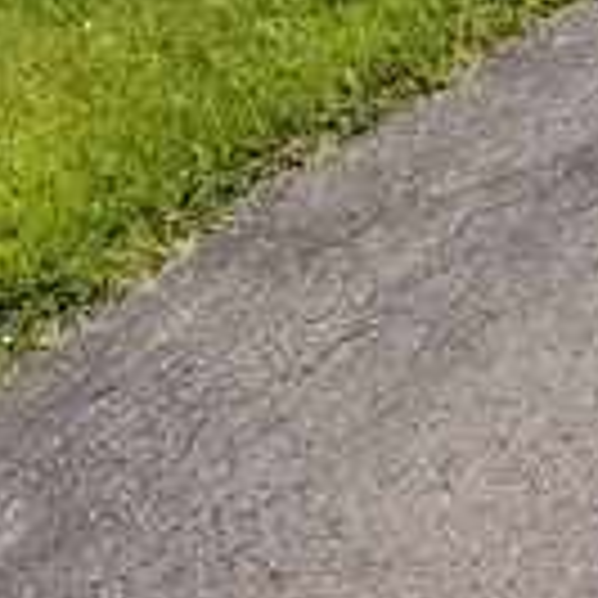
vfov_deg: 10.7
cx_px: 1025
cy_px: -944
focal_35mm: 133
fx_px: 2599
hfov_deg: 12.2
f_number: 1.7
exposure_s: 1/1772
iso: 50
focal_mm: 4.25
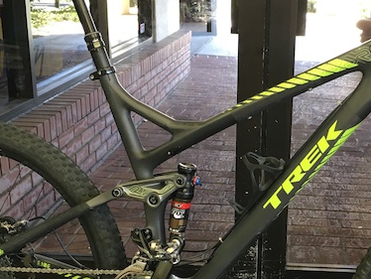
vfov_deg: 23.5
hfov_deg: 30.7
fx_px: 665
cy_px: 204
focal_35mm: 62
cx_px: 276
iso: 64
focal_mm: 4.15
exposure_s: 1/30
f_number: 2.2
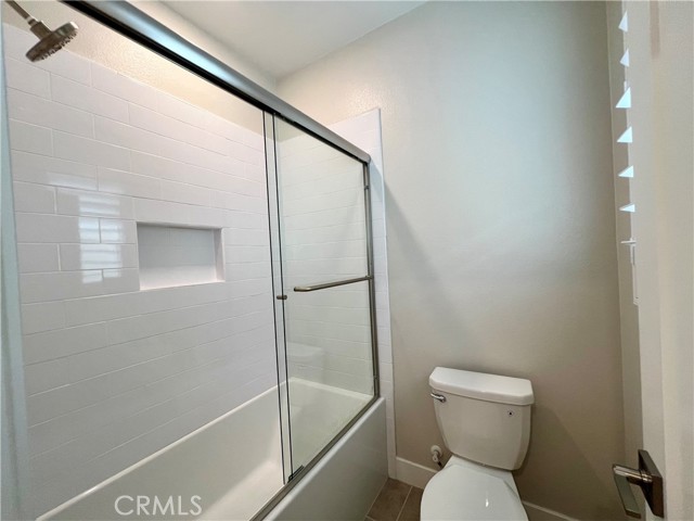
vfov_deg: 89.9
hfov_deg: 106.2
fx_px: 261
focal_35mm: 13
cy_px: 260
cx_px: 347
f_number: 1.8
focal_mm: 1.57
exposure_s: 1/120
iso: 125
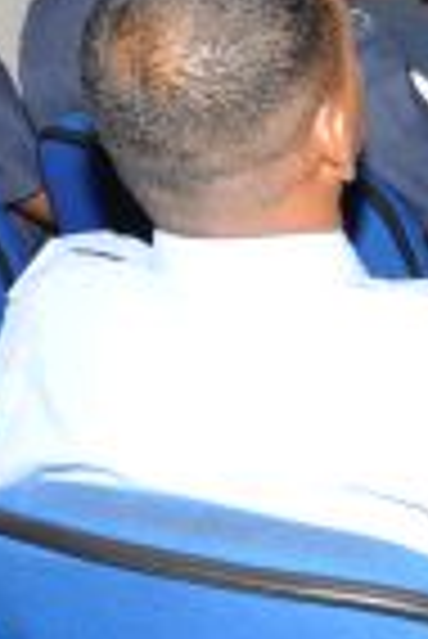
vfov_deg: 17.1
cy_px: -144
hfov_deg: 11.5
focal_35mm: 114
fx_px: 2028
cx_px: 676
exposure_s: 1/125
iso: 200
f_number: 8
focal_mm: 18
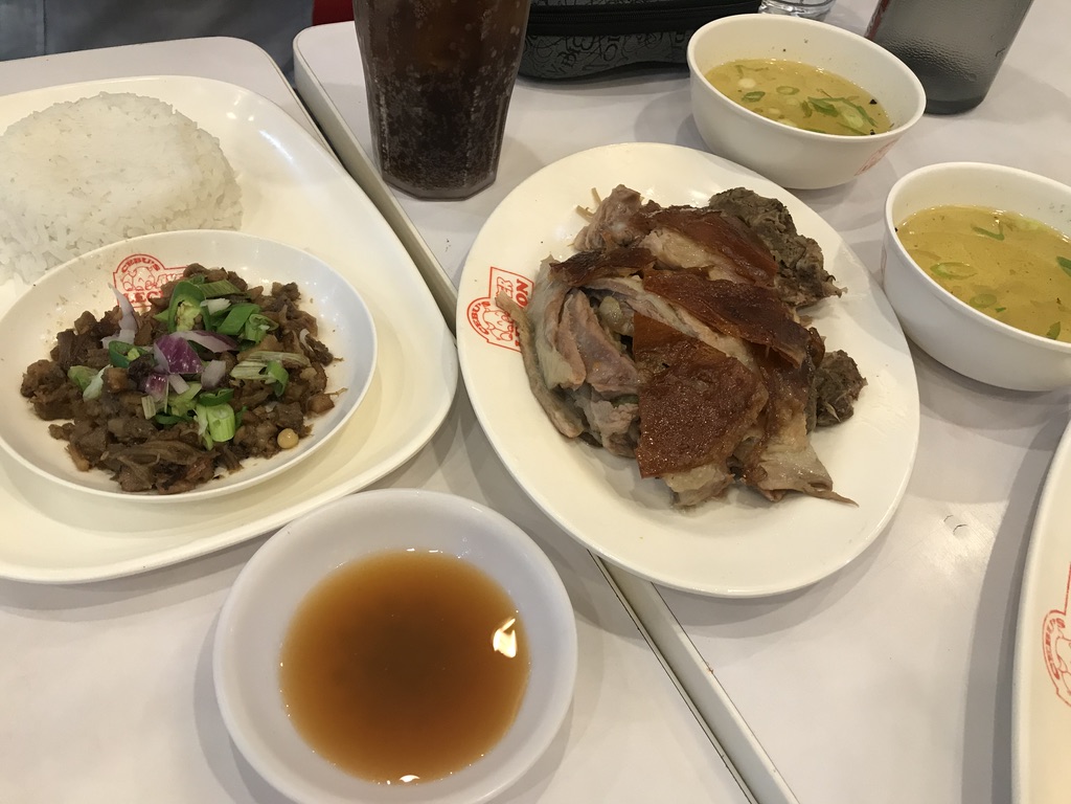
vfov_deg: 49.7
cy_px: 402
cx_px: 536
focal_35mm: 28
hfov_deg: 63.4
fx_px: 866
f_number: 1.8
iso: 40
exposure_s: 1/20
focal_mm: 3.99
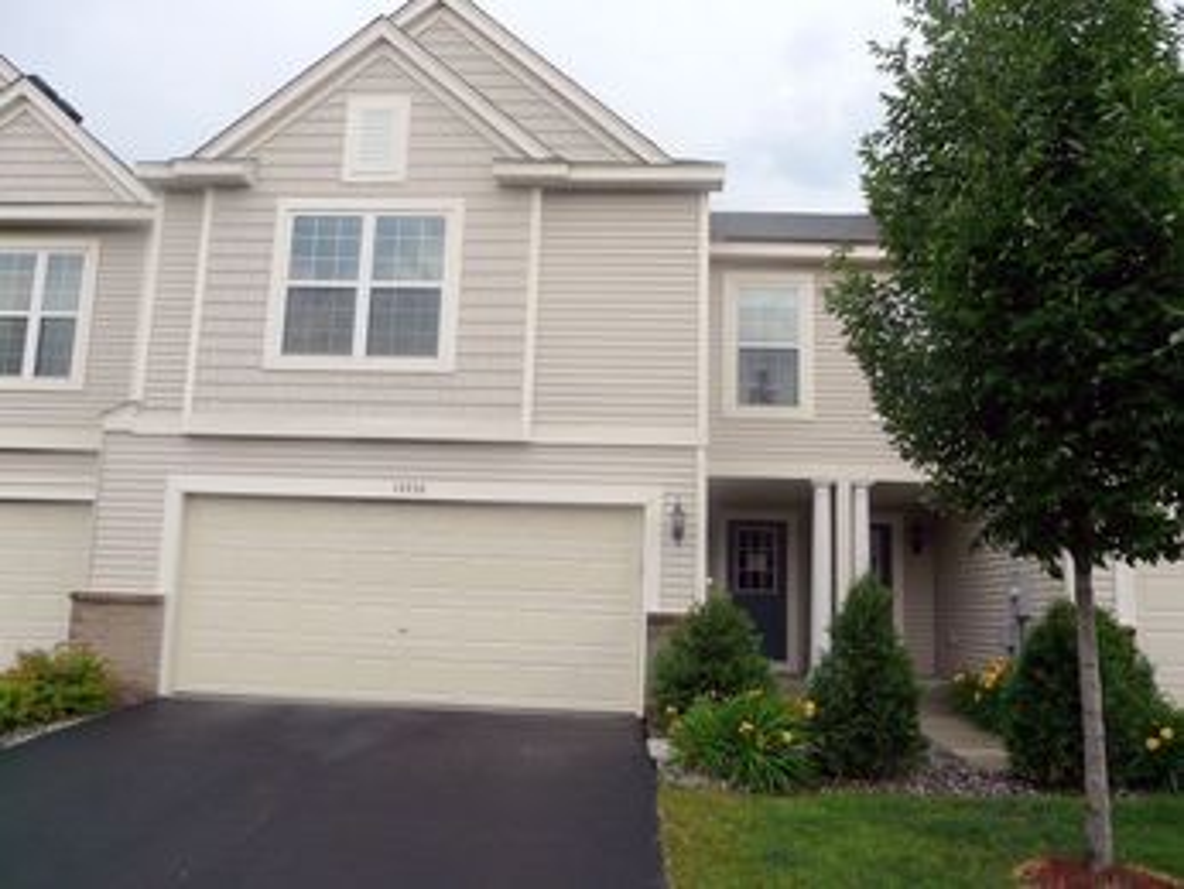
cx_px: 592
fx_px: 958
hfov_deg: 63.4
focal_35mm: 28
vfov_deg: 49.8
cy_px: 444
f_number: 2.8
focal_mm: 4.6
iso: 100
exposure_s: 1/500
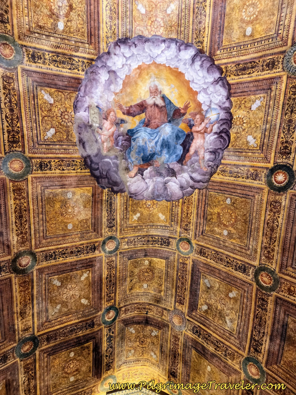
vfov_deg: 73.9
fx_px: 262
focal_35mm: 23
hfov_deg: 58.9
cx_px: 148
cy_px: 198
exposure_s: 1/25
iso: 640
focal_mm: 6.4
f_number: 1.8
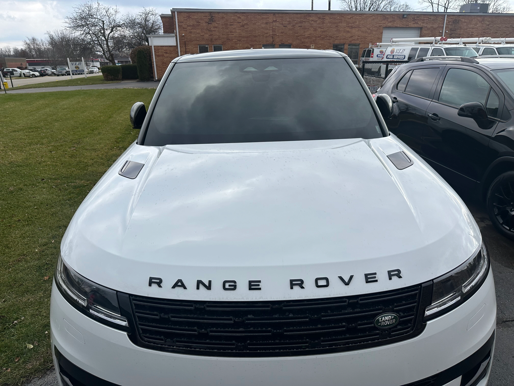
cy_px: 193
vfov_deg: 56.8
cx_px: 257
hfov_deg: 71.6
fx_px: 356
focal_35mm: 24
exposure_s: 1/1050
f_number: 1.78
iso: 80
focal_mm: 6.86
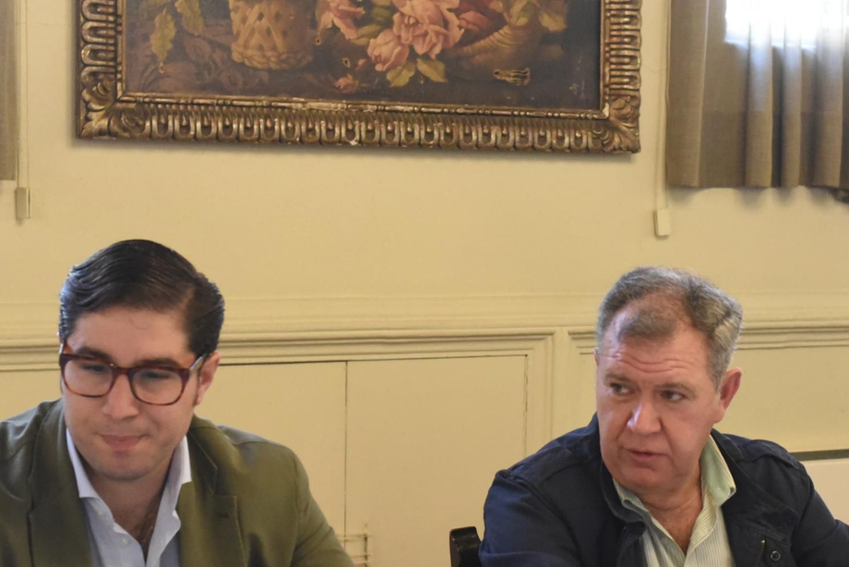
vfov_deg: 15.6
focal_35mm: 87
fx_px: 2052
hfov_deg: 23.2
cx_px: 626
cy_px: 431
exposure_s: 1/125
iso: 7200
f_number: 4.5
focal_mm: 50
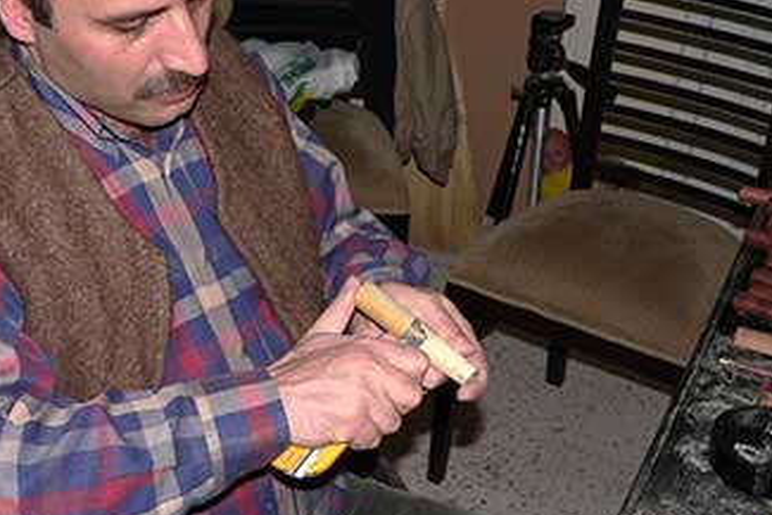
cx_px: 221
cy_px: 225
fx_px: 1266
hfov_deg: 33.4
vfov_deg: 23.0
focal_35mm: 59
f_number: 2.8
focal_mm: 6
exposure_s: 1/250
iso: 80
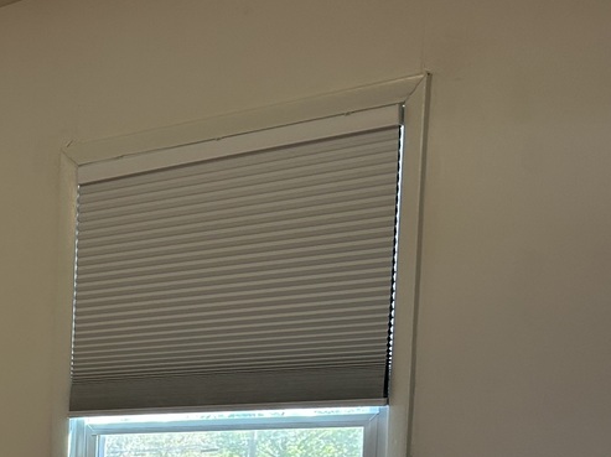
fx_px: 1340
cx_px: -279
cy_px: 567
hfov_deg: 21.8
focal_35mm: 76
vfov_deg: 18.2
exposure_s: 1/120
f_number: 1.5
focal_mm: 5.7
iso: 100
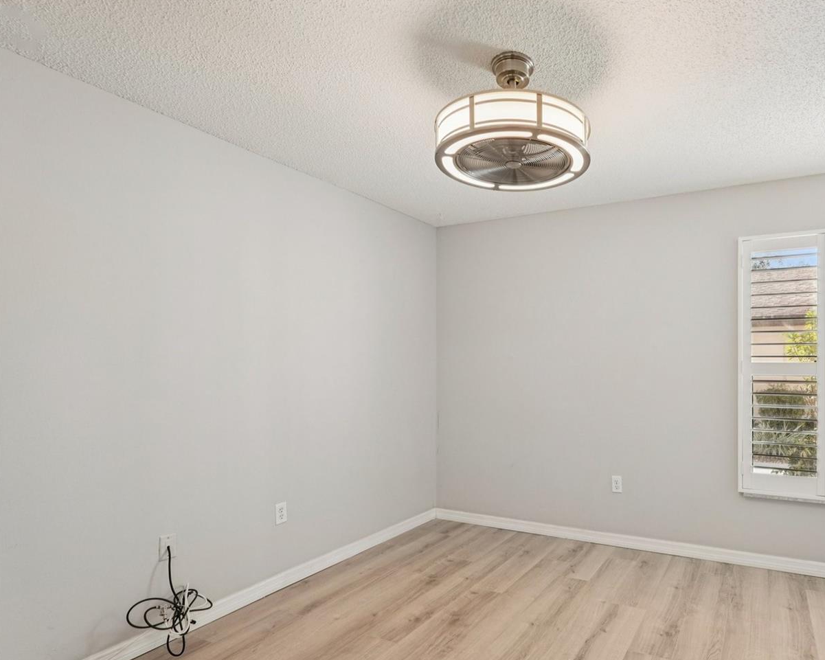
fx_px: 488
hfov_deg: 77.9
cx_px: 546
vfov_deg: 68.0
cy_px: 361
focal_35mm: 20
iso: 400
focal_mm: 16
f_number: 8
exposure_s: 1/20
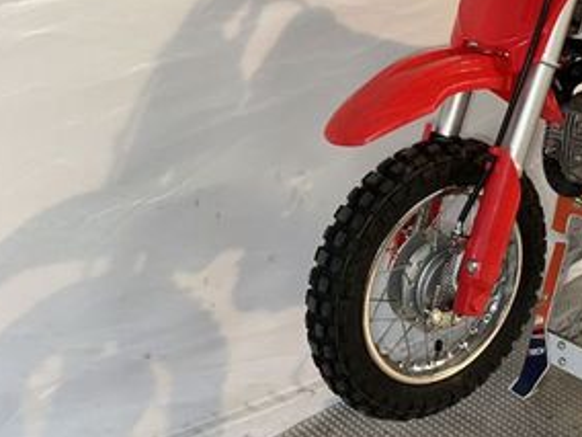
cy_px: 146
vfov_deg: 26.9
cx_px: 445
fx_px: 908
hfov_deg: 34.7
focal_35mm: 54
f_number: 1.78
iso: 64
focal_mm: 6.86
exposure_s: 1/33
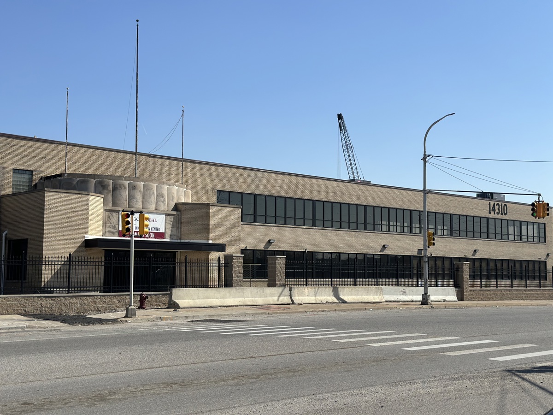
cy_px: 208
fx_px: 767
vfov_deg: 30.3
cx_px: 276
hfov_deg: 39.7
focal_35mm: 48
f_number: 1.78
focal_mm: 6.86
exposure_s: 1/8197
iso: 80
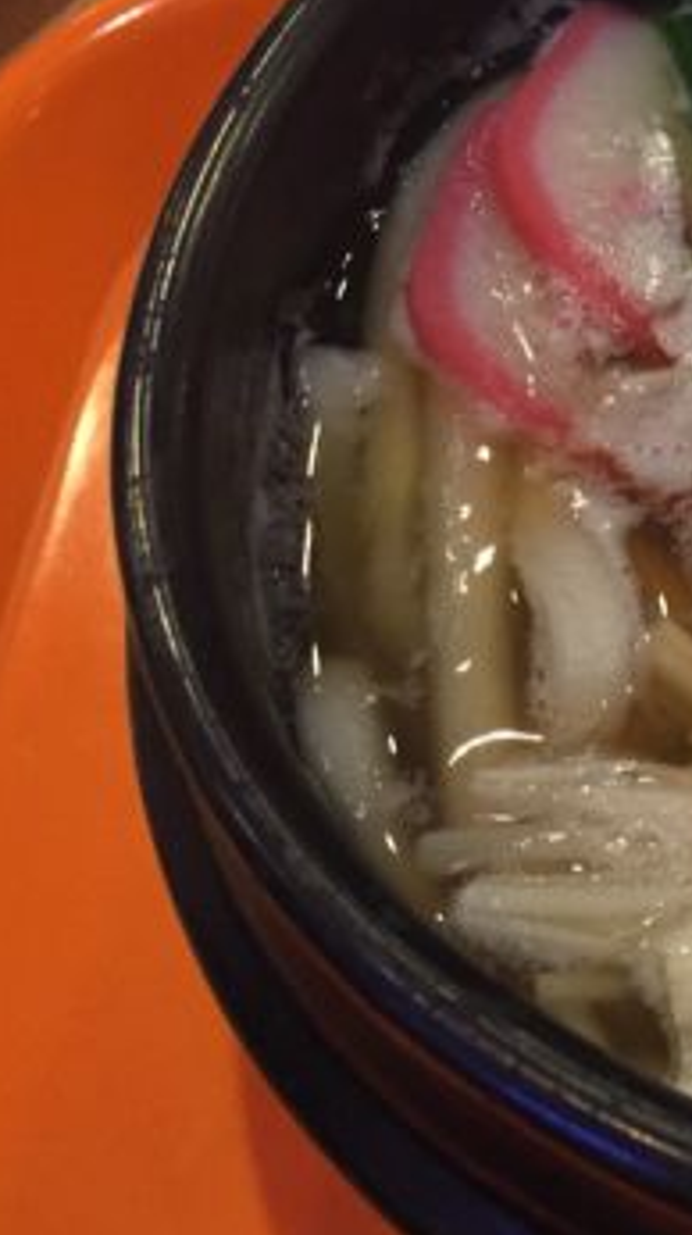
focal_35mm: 64
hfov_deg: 16.0
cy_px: 523
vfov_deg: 32.8
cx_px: 1231
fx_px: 2093
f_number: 2.2
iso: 160
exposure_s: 1/30
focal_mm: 4.15
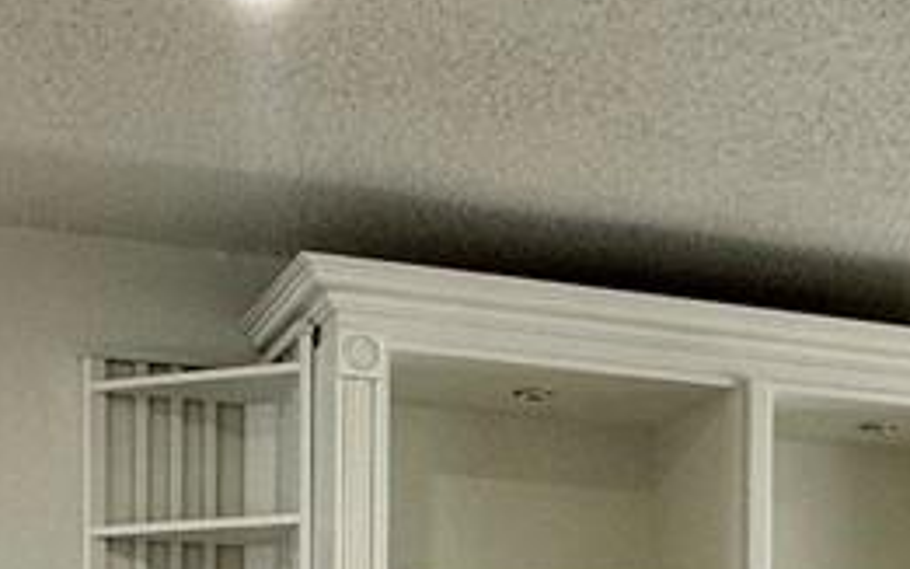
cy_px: 922
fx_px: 2256
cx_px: 774
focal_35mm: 91
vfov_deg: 13.3
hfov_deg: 22.4
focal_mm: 2.22
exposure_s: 1/120
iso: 160
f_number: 2.2
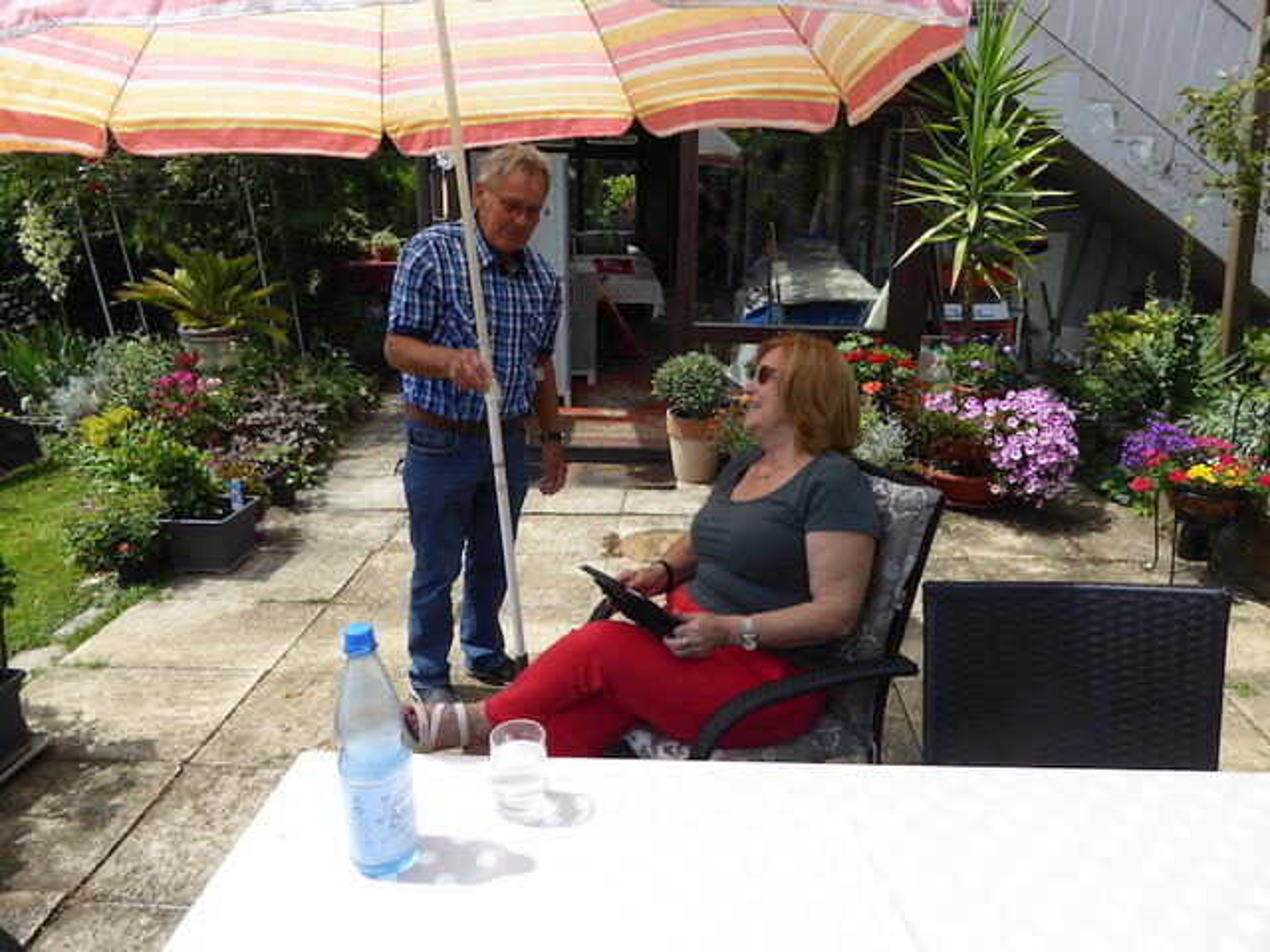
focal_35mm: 25
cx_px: 635
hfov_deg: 69.4
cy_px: 476
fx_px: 917
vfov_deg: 54.9
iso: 100
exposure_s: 1/640
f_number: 3.3
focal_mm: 4.3
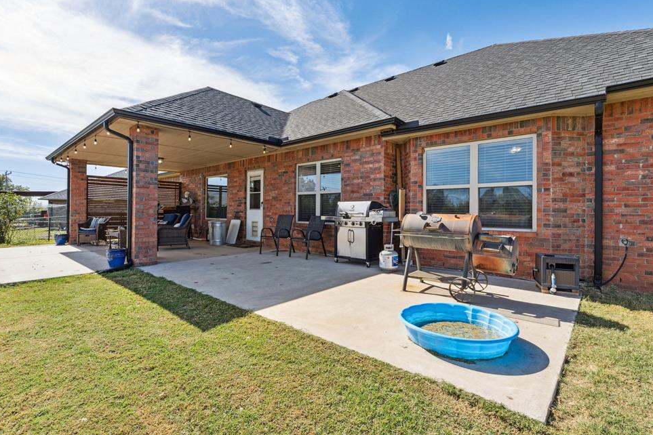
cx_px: 318
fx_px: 312
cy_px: 219
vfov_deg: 69.8
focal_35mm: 17
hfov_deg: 92.5
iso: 200
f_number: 8
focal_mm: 10.8
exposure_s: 1/640
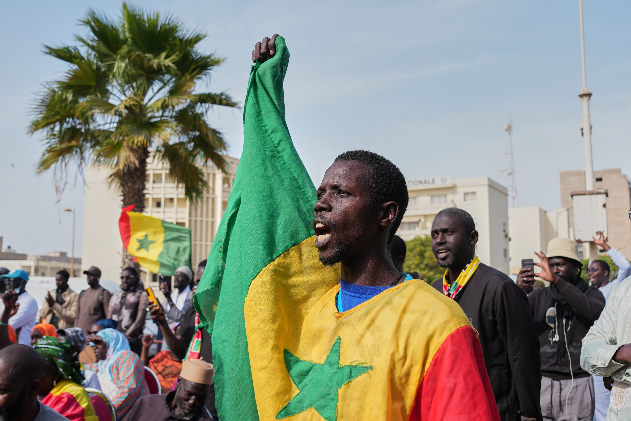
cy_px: 210
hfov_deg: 53.1
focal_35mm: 36
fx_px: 631
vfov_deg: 36.9
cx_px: 316
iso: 100
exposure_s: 1/500
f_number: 4
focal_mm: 24
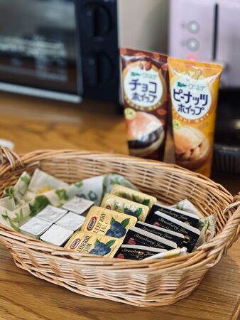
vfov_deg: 25.3
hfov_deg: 19.2
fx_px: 711
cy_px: 160
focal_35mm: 77
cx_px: 120
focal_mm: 9
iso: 125
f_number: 2.8
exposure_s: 1/33
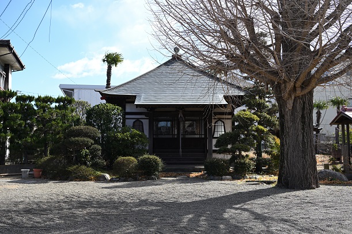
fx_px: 391
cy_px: 117
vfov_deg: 33.4
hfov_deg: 48.5
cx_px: 176
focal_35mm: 40
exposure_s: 1/800
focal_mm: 40
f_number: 3.5
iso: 100
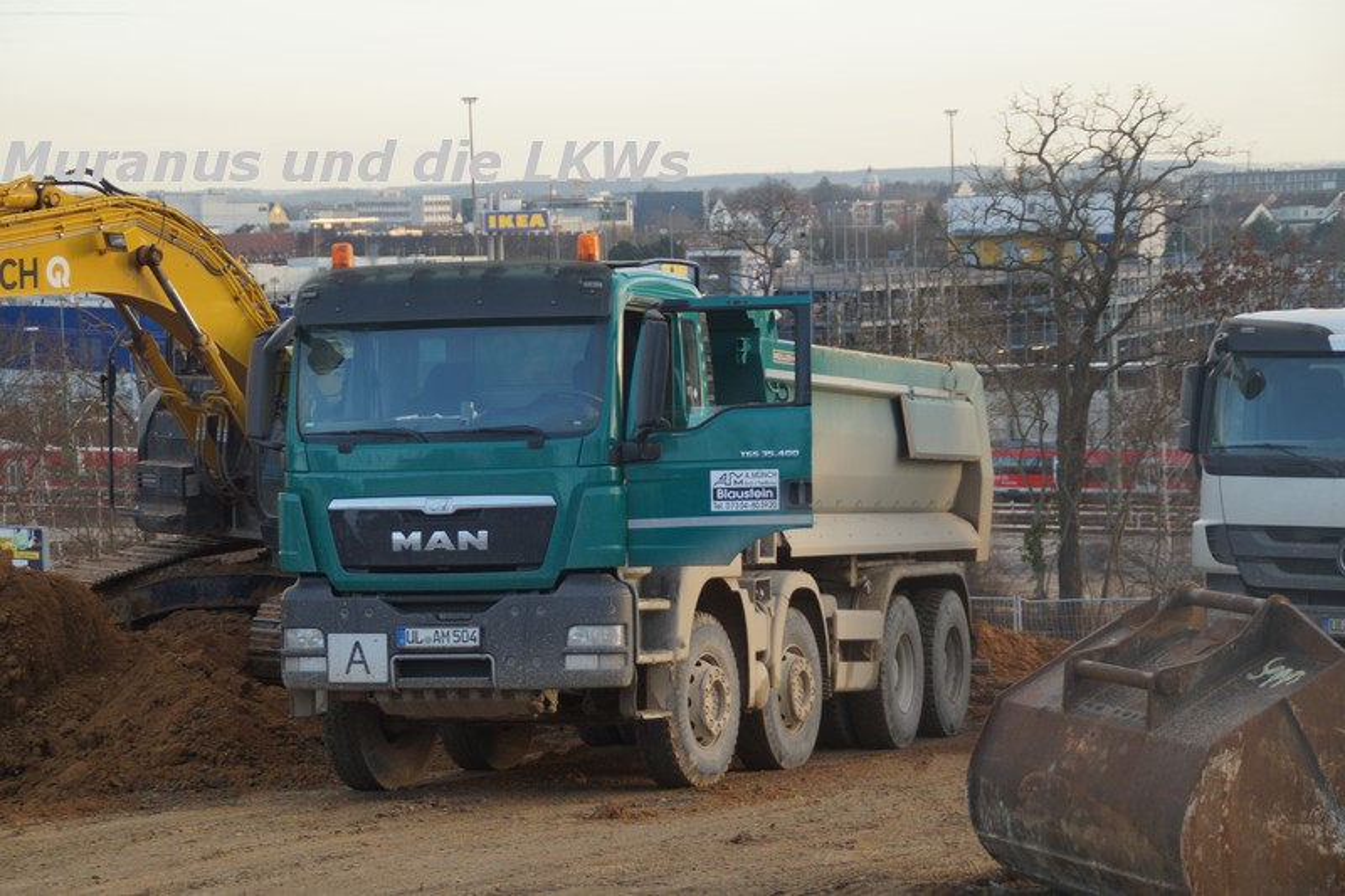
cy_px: 448
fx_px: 3922
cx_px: 672
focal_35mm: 105
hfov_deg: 19.5
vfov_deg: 13.0
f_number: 5
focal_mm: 70
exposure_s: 1/125
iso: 160
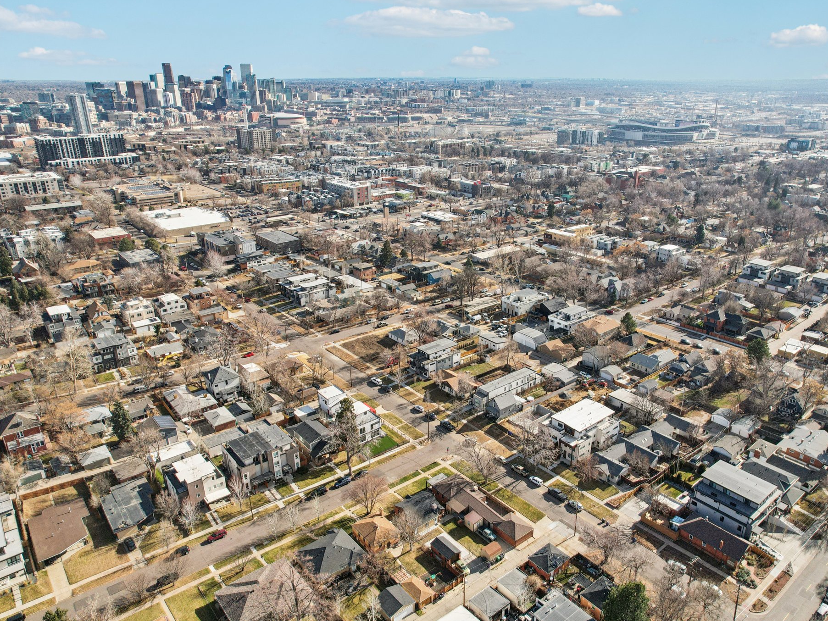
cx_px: 451
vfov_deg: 56.8
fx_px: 574
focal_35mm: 24
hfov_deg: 71.4
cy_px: 309
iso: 150
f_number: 2.8
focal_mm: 8.4
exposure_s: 1/640
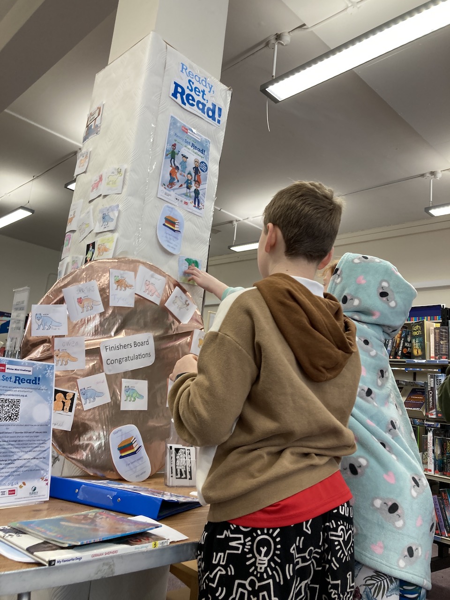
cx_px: 225
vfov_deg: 63.4
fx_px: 485
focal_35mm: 28
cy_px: 300
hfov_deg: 49.7
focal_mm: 3.99
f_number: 1.8
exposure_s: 1/50
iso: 50
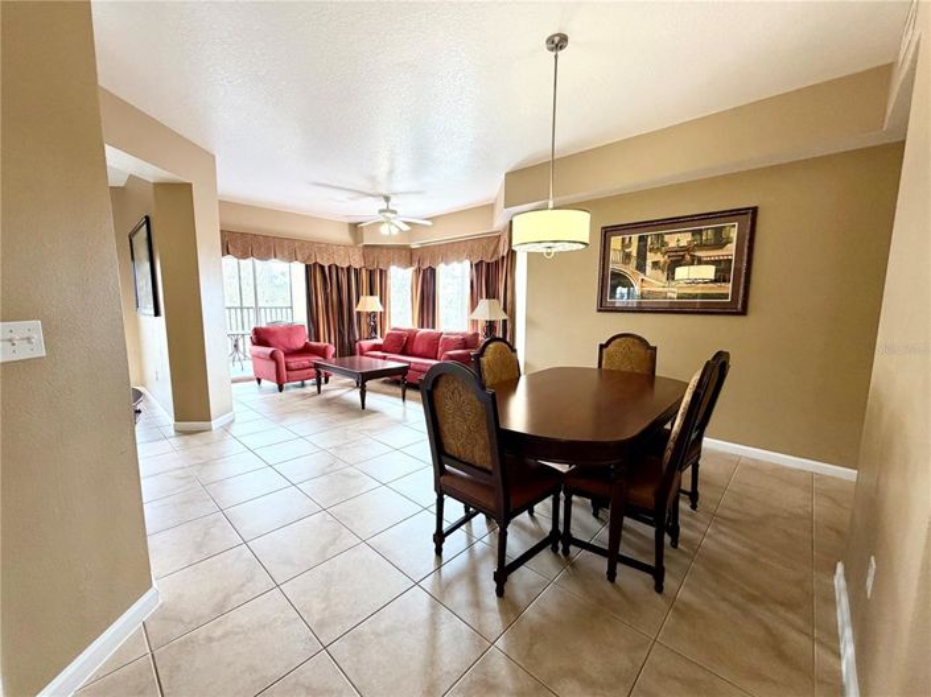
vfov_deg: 85.6
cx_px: 466
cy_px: 348
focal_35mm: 14
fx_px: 376
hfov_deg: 102.1
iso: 250
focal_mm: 2.22
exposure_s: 1/120
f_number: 2.2
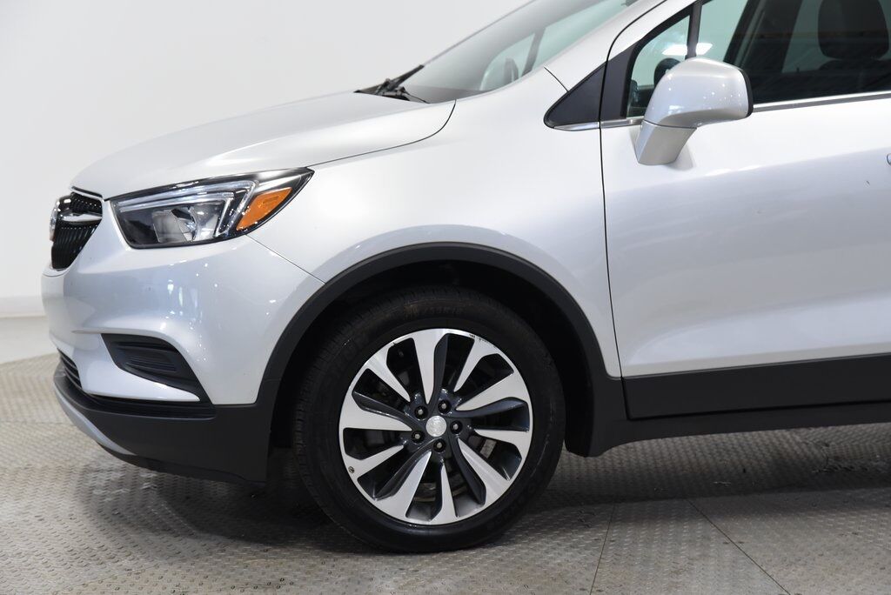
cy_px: 298
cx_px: 446
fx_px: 1733
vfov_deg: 19.5
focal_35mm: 70
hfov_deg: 28.8
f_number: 5
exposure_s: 1/80
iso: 1600
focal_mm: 70
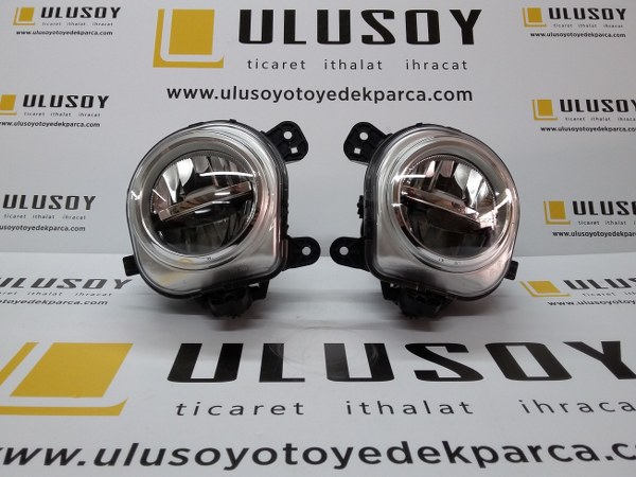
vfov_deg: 45.4
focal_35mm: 31
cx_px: 318
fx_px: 570
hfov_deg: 58.4
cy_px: 238
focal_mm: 3.3
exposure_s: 1/33
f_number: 2.2
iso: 80
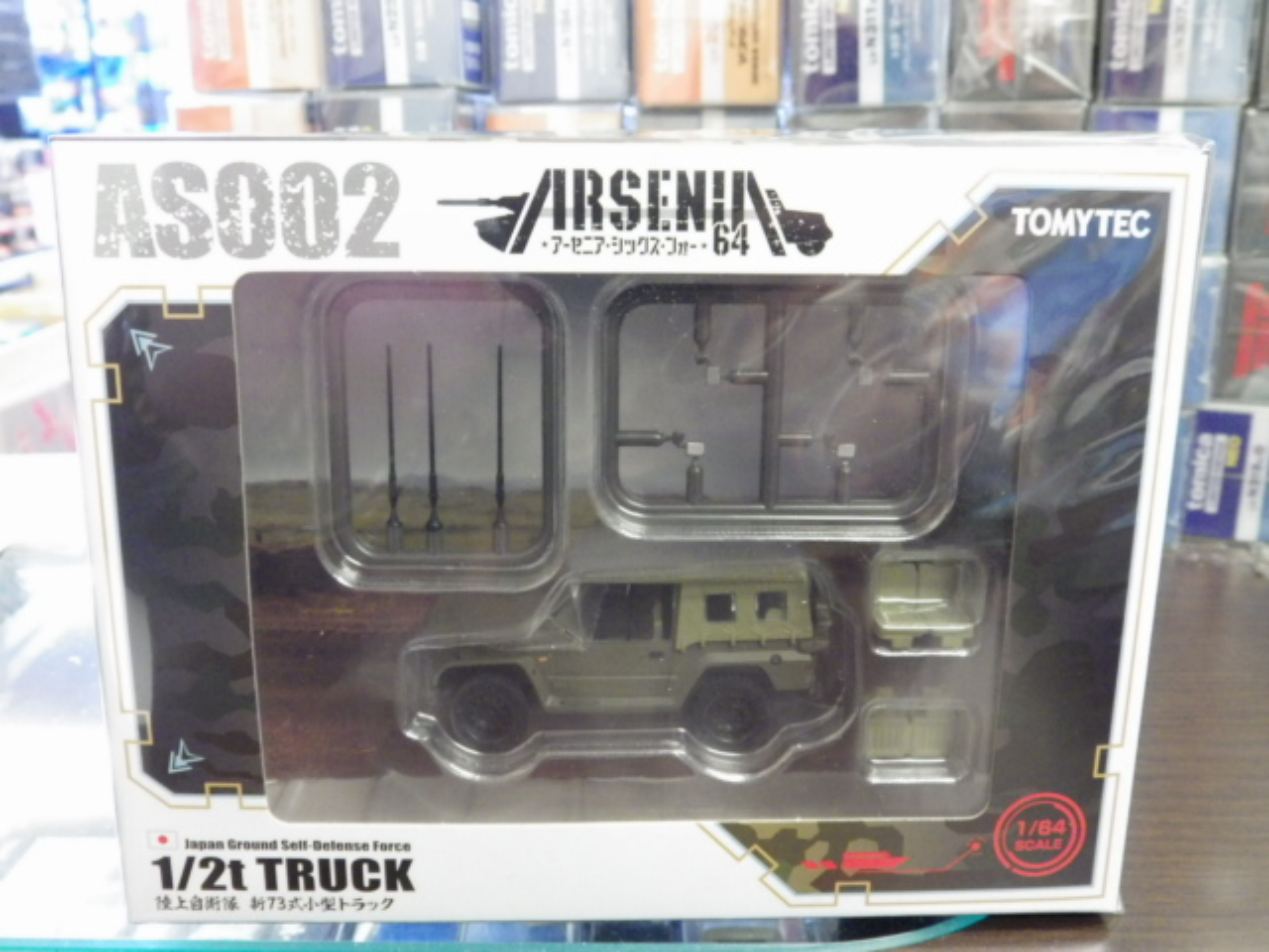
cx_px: 634
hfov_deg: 54.0
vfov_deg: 41.8
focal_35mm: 34
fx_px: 1246
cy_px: 476
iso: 1000
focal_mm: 6.2
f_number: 3.4
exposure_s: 1/25
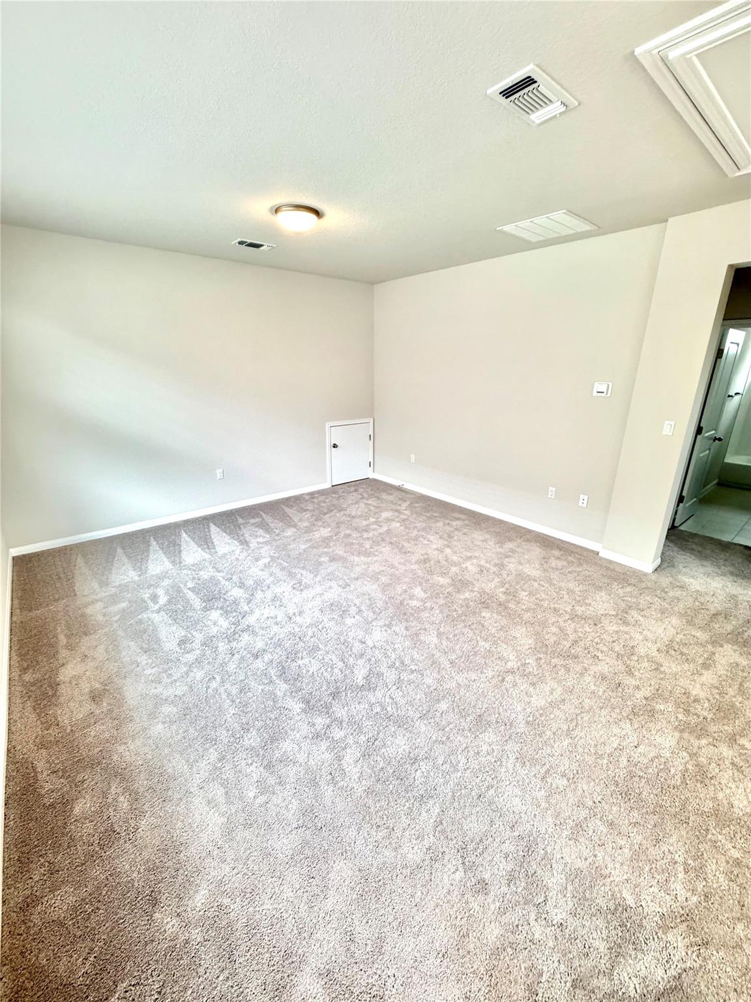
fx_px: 405
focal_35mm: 14
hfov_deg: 85.7
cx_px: 376
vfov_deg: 102.1
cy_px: 501
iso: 400
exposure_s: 1/60
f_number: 2.2
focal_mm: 2.22
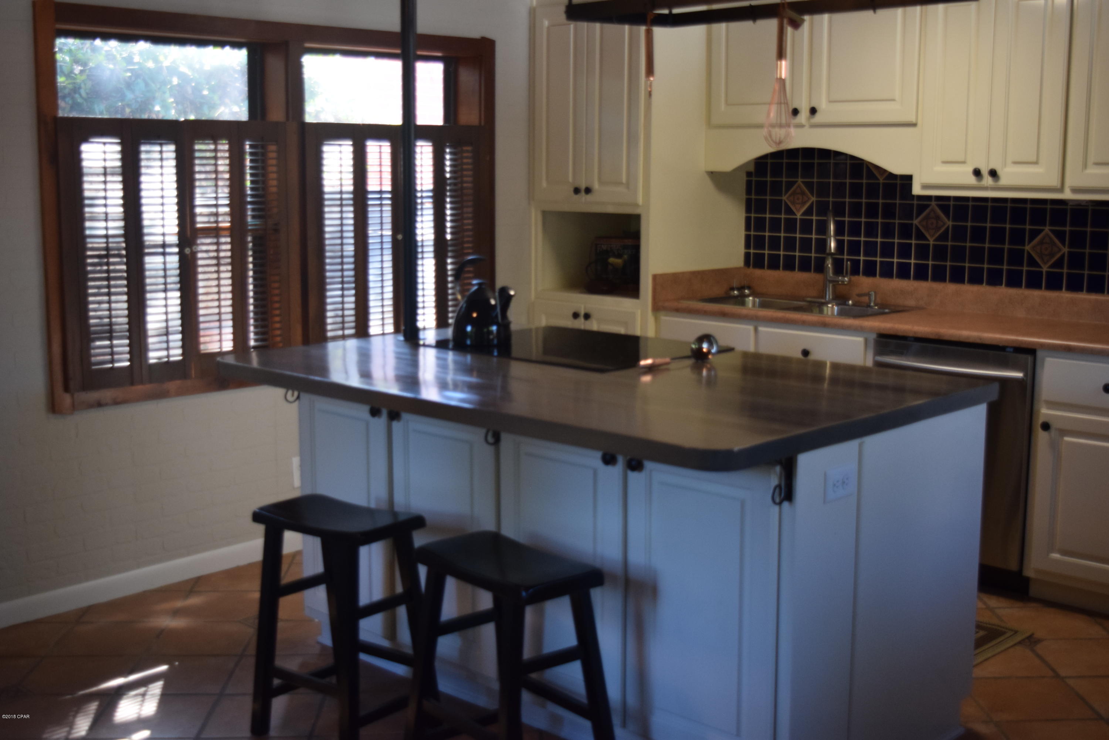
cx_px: 554
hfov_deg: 45.0
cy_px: 370
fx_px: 1340
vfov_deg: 30.9
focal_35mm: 44
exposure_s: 1/125
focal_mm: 29
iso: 800
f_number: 4.2
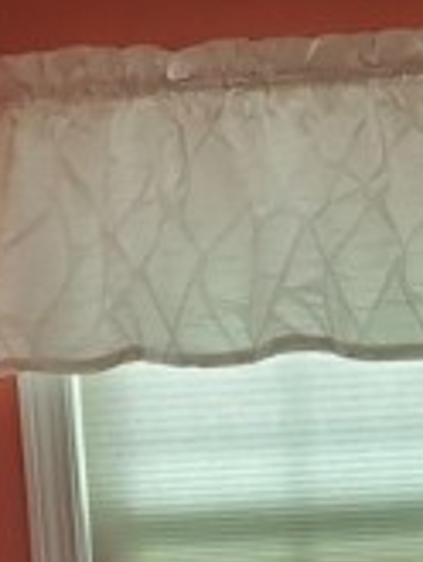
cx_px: 249
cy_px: 1236
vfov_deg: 13.2
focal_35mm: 121
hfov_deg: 12.3
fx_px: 1969
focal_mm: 4.3
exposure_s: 1/91
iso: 50
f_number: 2.4
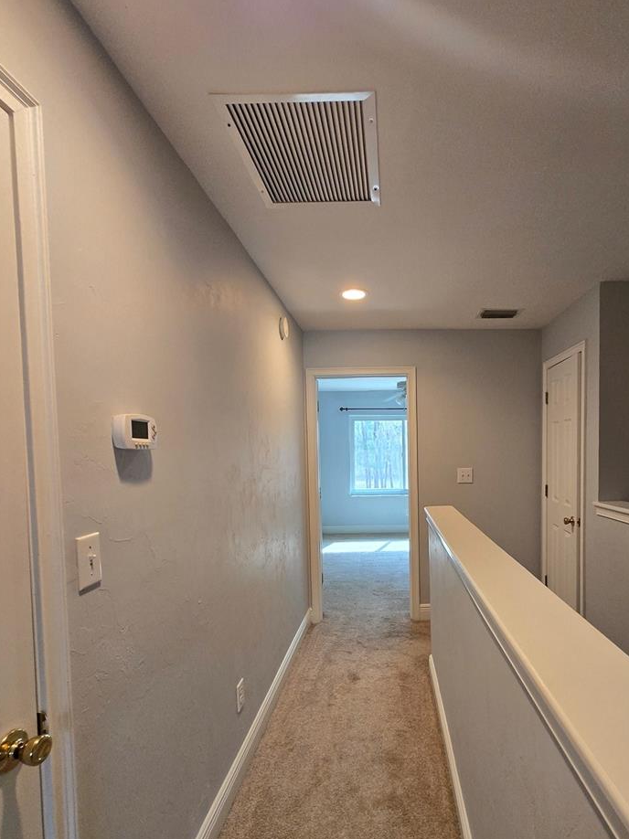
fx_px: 412
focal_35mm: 17
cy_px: 472
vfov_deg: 90.6
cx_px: 390
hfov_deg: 73.5
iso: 100
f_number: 2.2
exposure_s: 1/60
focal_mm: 1.7
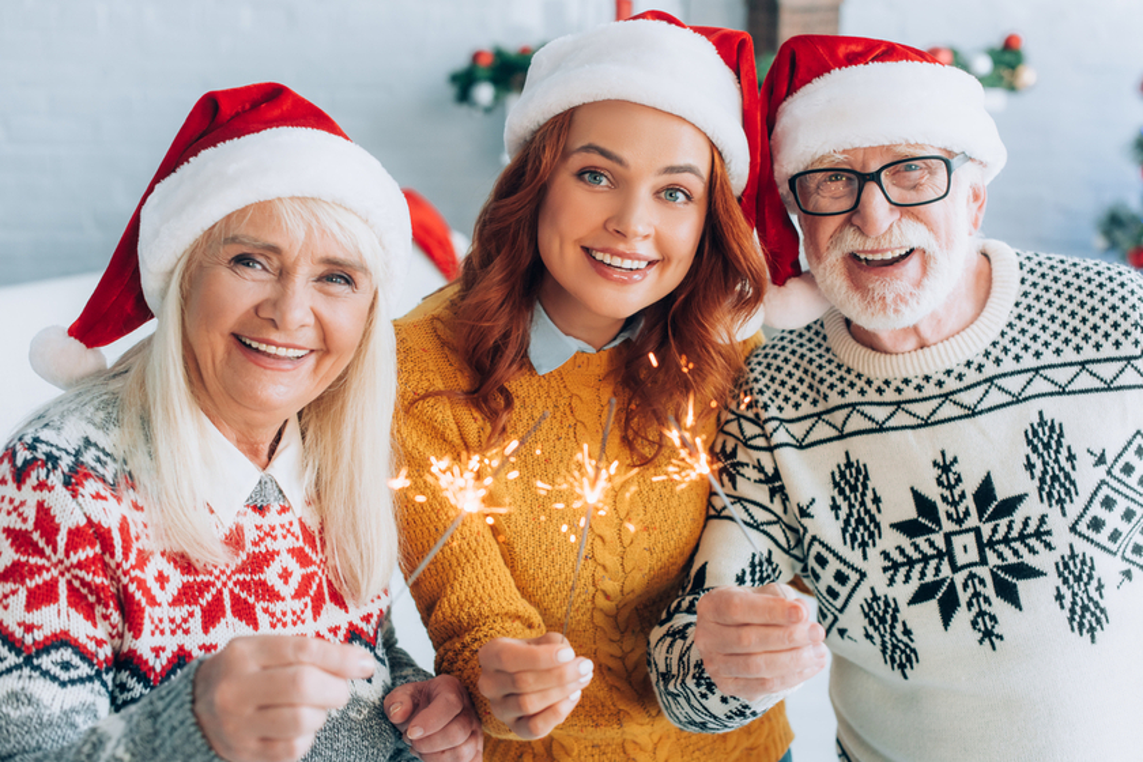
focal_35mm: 50
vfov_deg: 27.0
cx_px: 572
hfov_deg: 39.6
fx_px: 1587
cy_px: 381
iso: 400
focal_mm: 50
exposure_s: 1/200
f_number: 3.5
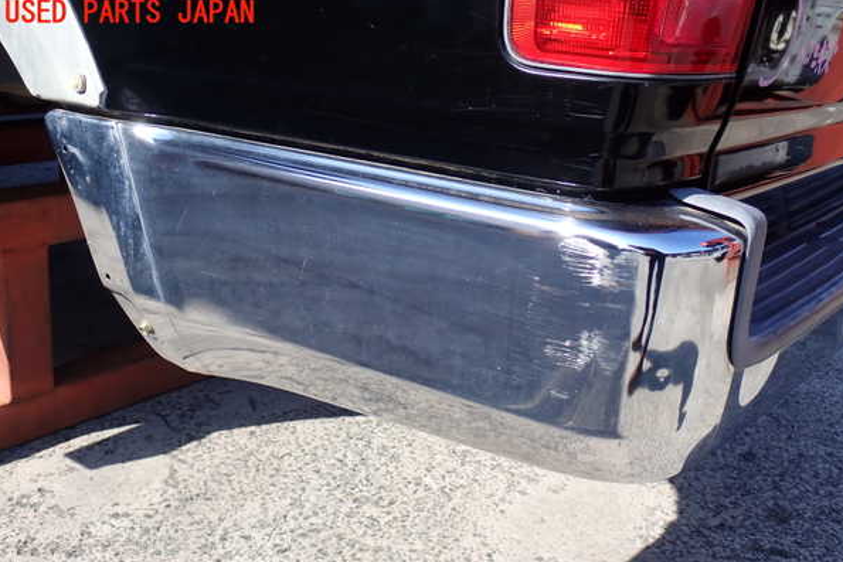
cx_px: 422
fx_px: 1007
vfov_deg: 31.2
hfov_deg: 45.4
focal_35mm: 43
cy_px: 314
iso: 100
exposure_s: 1/400
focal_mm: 7.31
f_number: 4
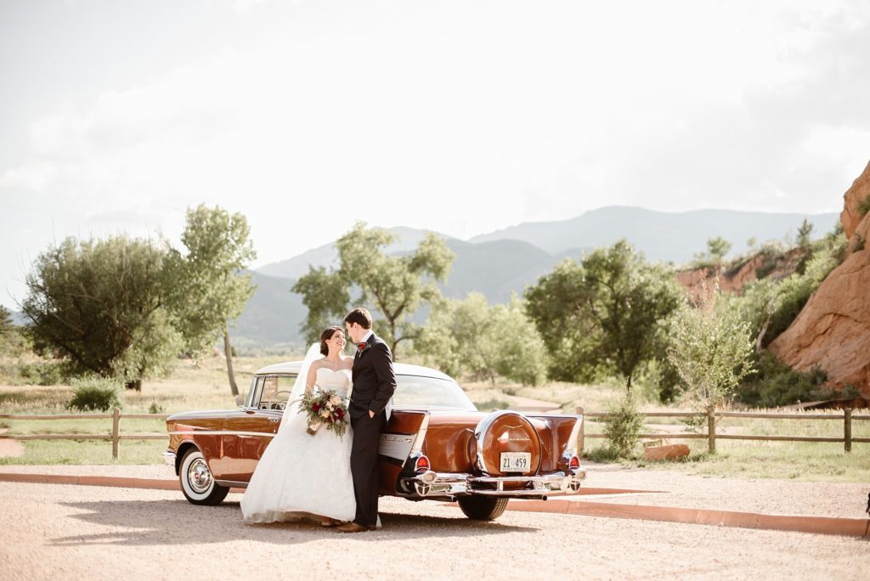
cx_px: 435
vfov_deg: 27.0
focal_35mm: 50
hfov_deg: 39.6
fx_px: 1209
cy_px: 290
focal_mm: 50
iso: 100
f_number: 2
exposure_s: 1/1250
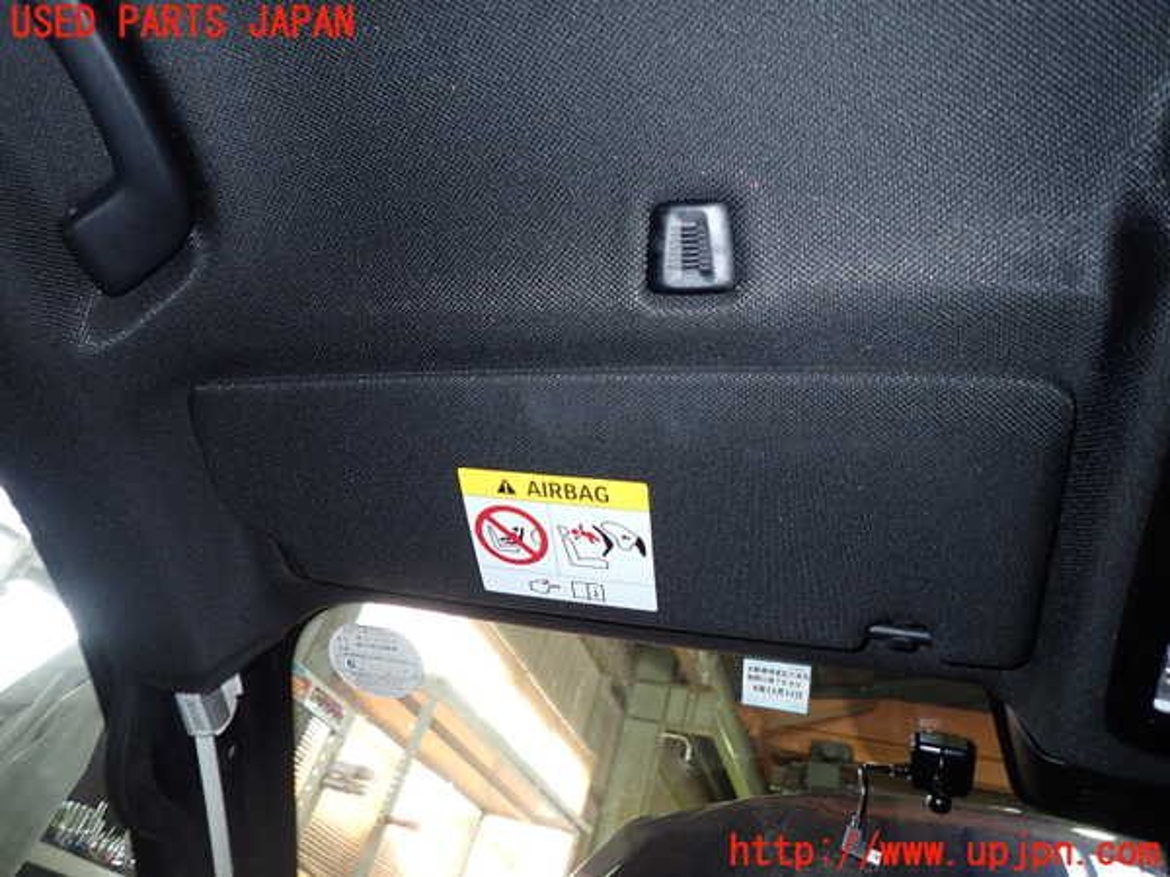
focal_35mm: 25
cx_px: 585
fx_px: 845
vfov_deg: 54.9
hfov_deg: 69.4
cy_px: 438
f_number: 2
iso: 200
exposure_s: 1/30
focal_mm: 4.5
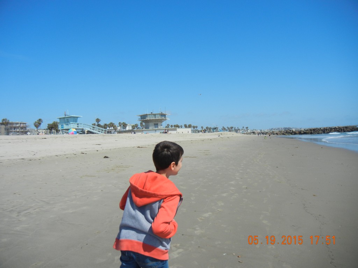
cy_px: 134
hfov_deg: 60.0
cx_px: 179
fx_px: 310
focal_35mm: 30
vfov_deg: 46.8
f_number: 7
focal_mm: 5.4
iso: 160
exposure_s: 1/670
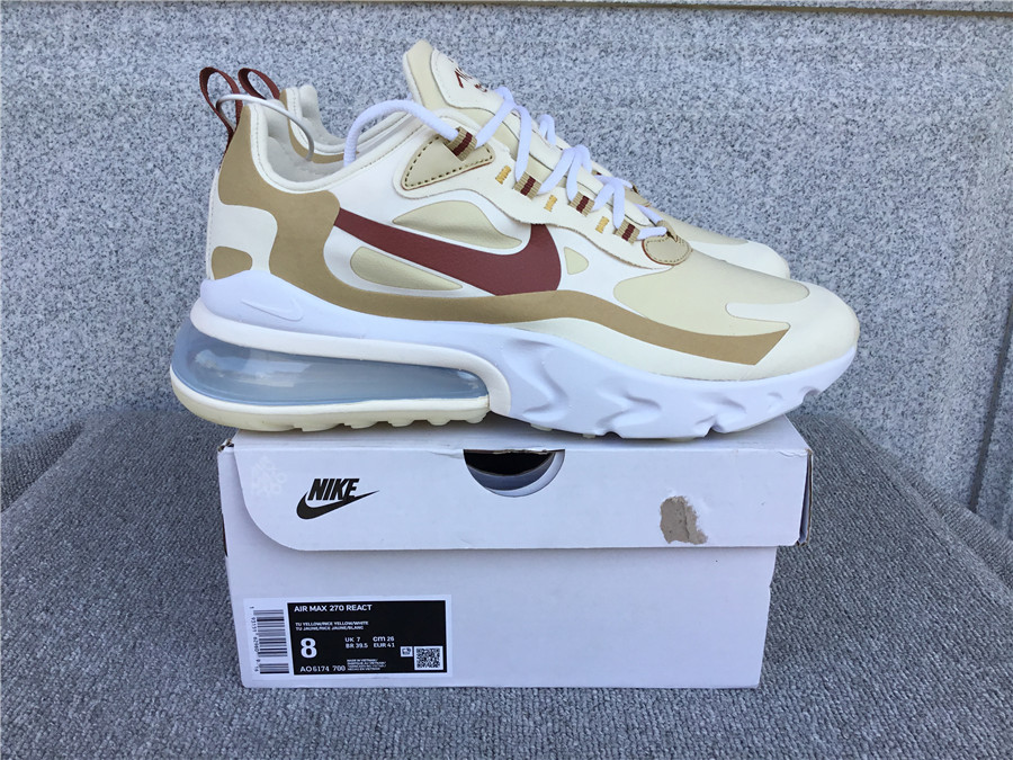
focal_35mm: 31
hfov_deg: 58.4
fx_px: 907
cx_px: 506
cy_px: 380
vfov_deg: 45.4
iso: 25
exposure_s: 1/395
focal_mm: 3.3
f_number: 2.4
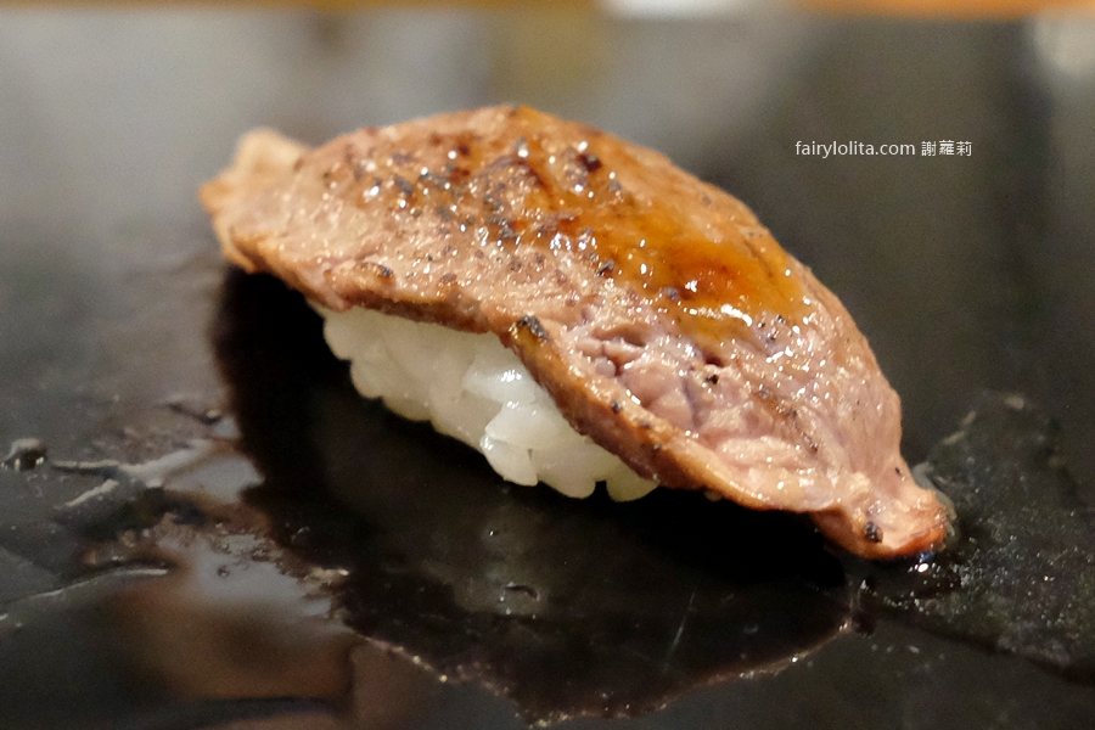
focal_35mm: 35
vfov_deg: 37.9
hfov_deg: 54.4
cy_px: 365
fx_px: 1065
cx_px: 548
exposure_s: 1/100
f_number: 3.6
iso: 4000
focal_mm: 23
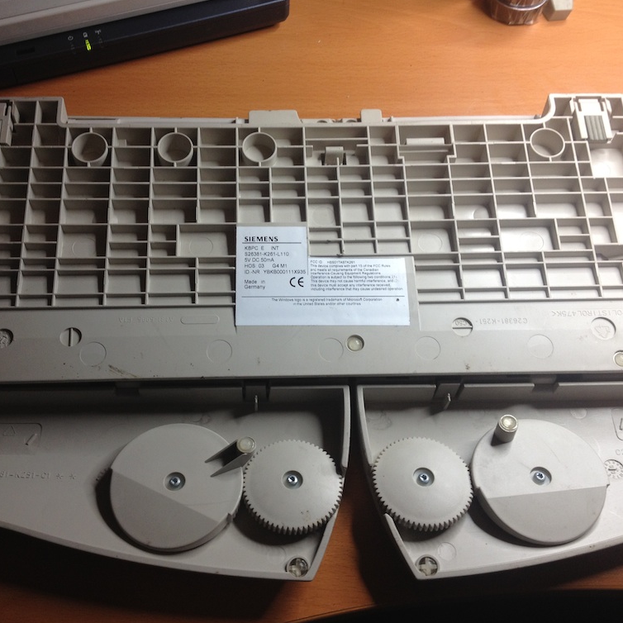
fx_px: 855
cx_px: 286
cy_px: 311
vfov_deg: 40.0
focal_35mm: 42
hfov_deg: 40.0
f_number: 2.4
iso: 80
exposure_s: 1/60
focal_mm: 4.28
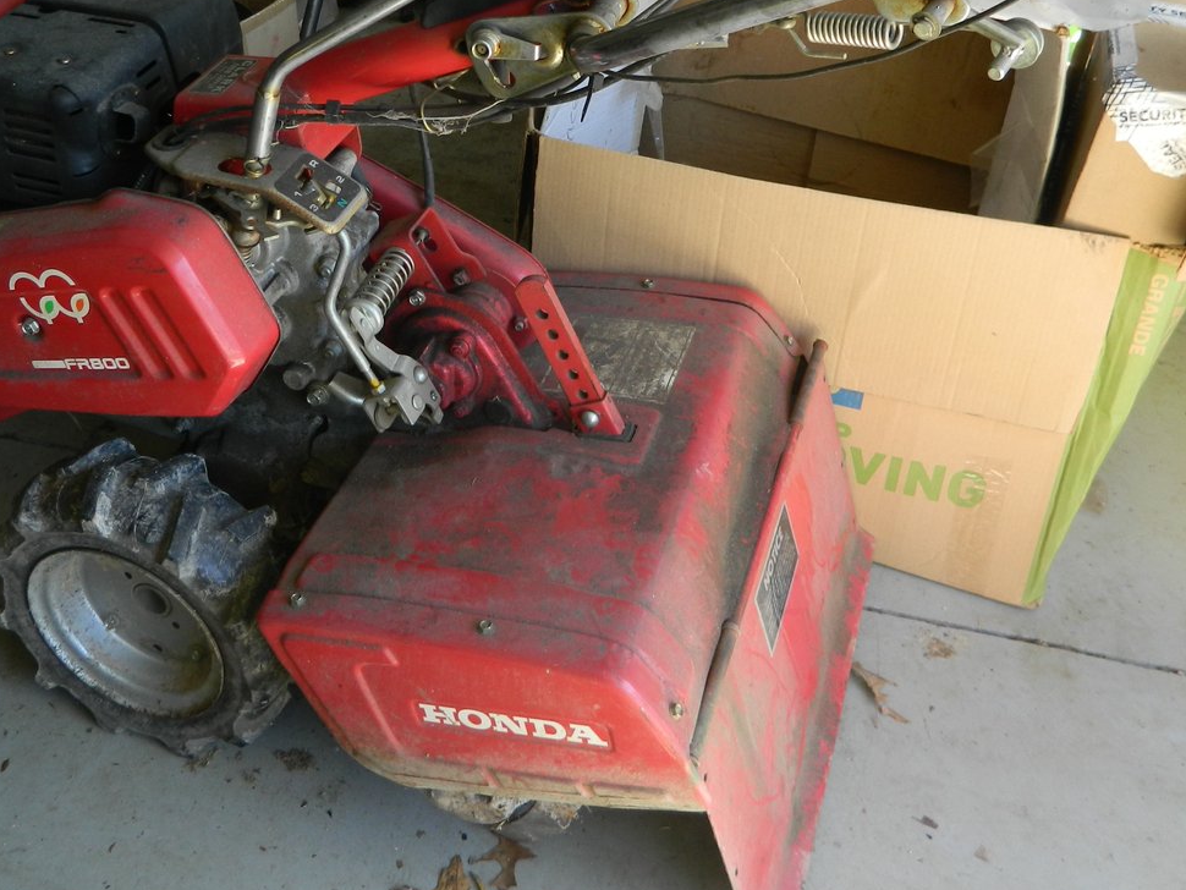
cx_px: 508
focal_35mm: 39
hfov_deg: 47.7
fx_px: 1337
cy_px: 248
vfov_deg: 36.2
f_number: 3.1
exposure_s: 1/40
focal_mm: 4.5
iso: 80
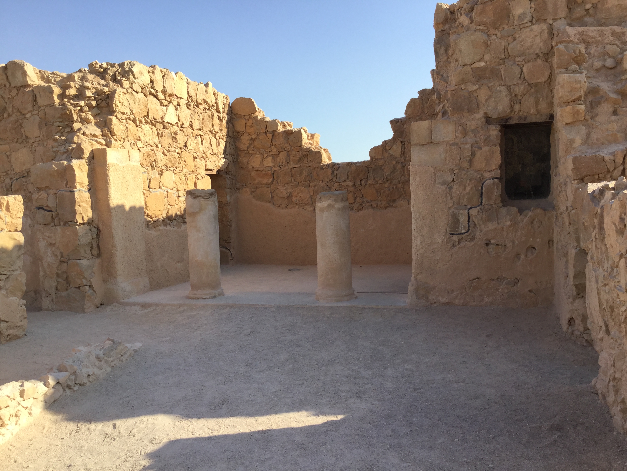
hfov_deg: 58.4
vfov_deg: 45.4
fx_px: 562
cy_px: 236
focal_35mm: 31
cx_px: 314
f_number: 2.4
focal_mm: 3.3
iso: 25
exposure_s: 1/702
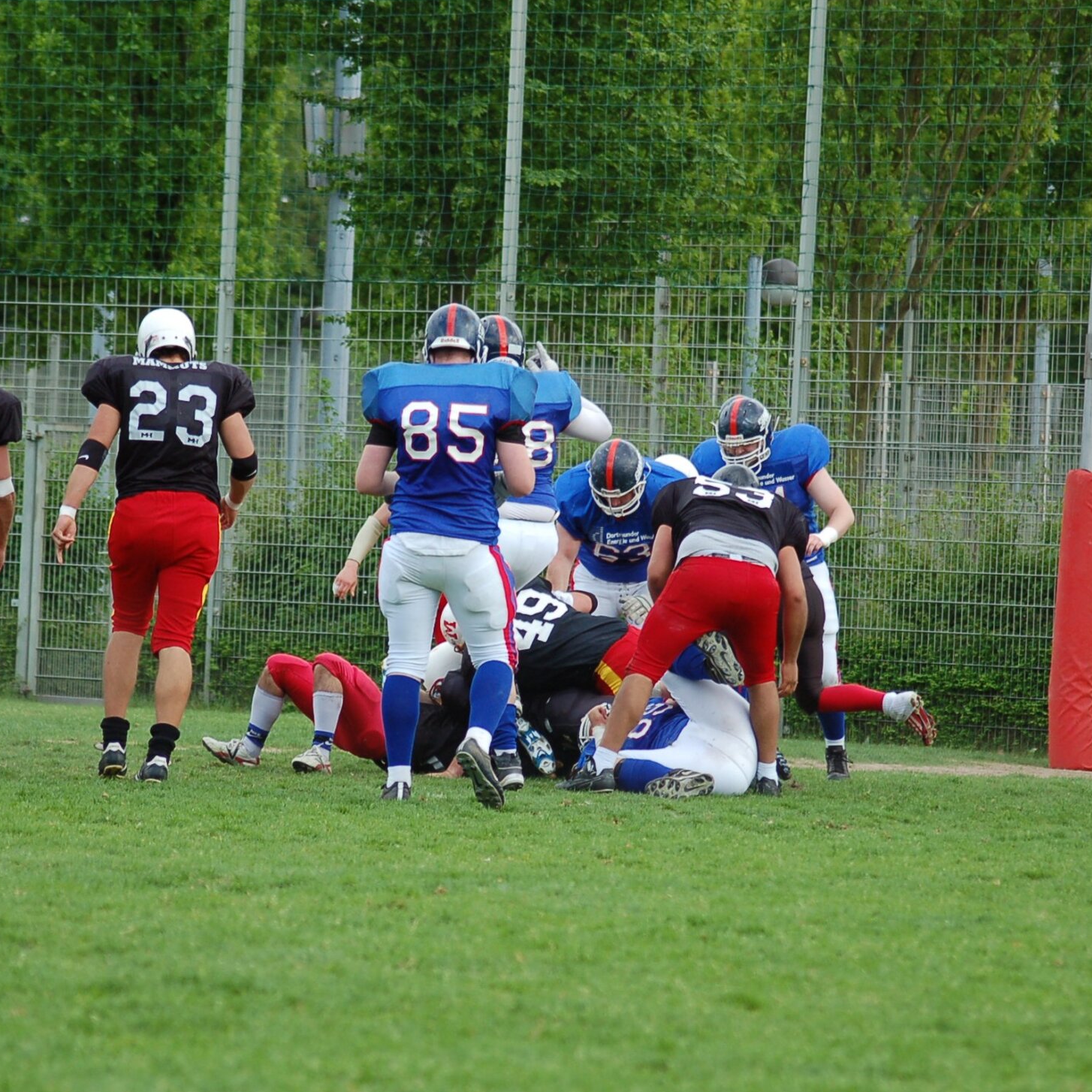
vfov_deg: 7.6
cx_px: 532
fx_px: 8244
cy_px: 545
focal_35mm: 231
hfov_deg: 7.6
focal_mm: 120
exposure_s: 1/800
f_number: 4.2
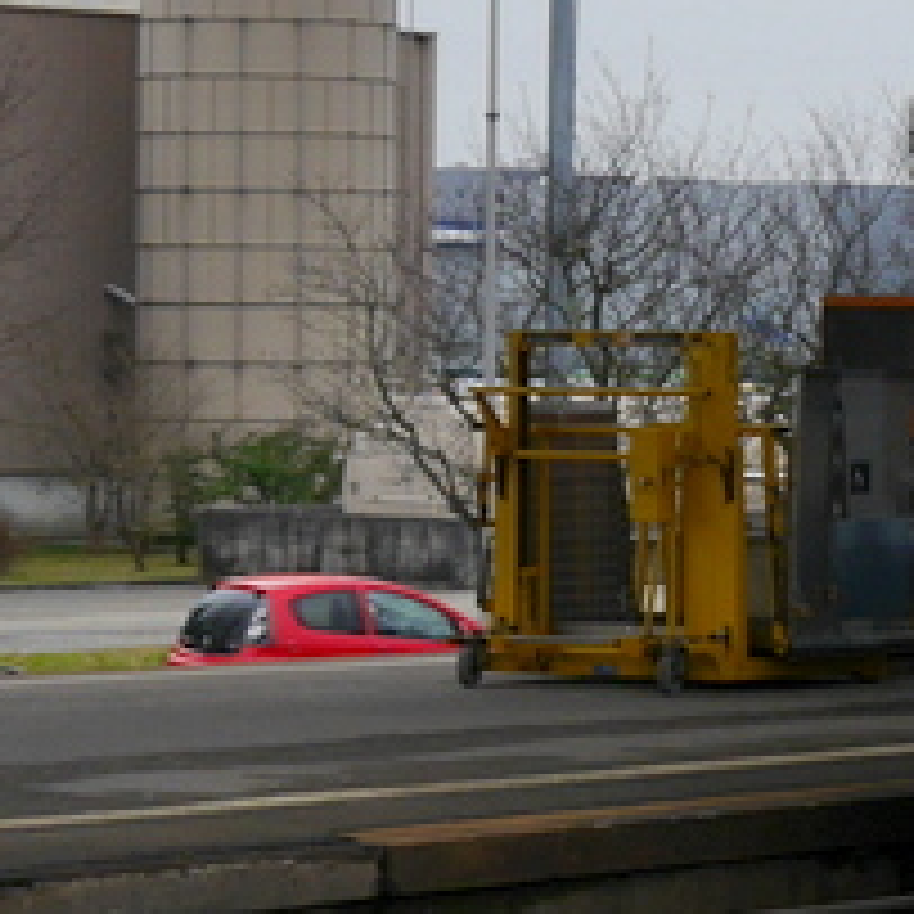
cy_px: 315
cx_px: 1981
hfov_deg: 8.3
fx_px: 5945
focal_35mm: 199
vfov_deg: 8.8
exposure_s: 1/160
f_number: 5
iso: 160
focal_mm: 19
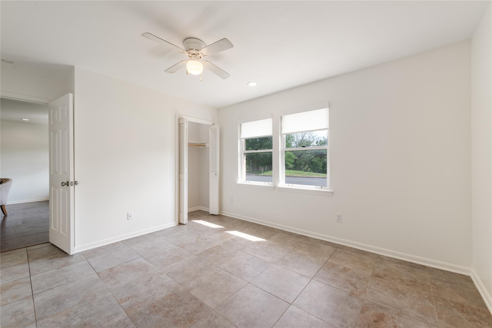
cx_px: 246
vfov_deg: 81.2
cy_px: 164
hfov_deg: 104.2
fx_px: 191
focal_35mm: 14
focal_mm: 14
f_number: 8
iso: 400
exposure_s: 1/80
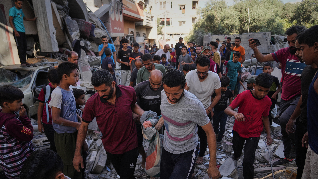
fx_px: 219
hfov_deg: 71.9
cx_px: 159
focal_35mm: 26
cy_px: 107
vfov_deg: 44.2
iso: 320
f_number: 4
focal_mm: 24
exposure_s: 1/800
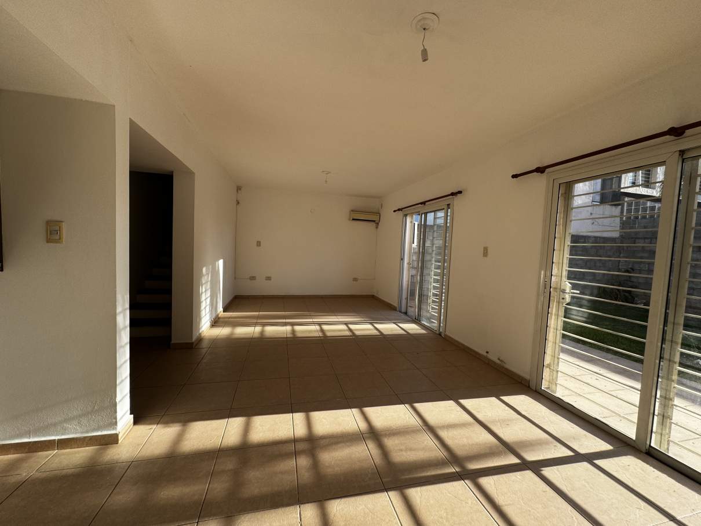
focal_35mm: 14
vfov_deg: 85.7
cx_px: 350
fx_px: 283
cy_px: 263
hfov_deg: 102.1
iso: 40
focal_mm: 2.22
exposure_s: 1/294
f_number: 2.2
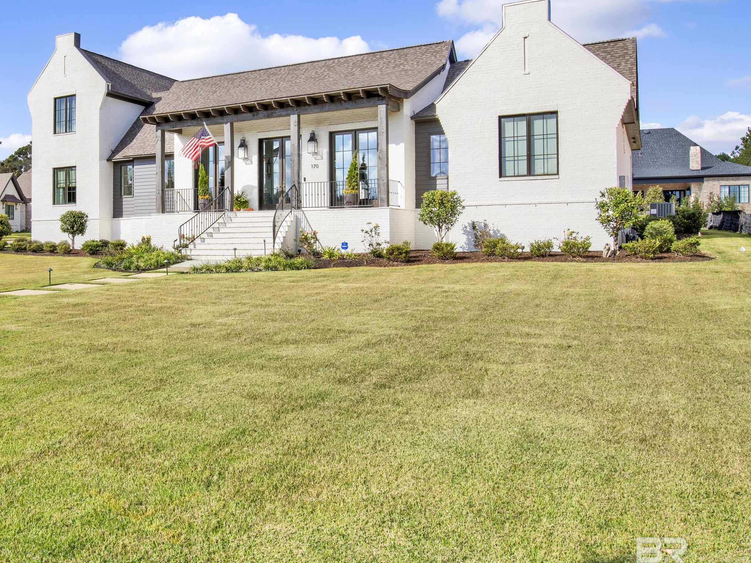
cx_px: 186
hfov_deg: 54.2
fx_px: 694
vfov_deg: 44.0
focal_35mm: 32
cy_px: 237
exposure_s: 1/320
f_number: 11
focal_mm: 22
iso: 200
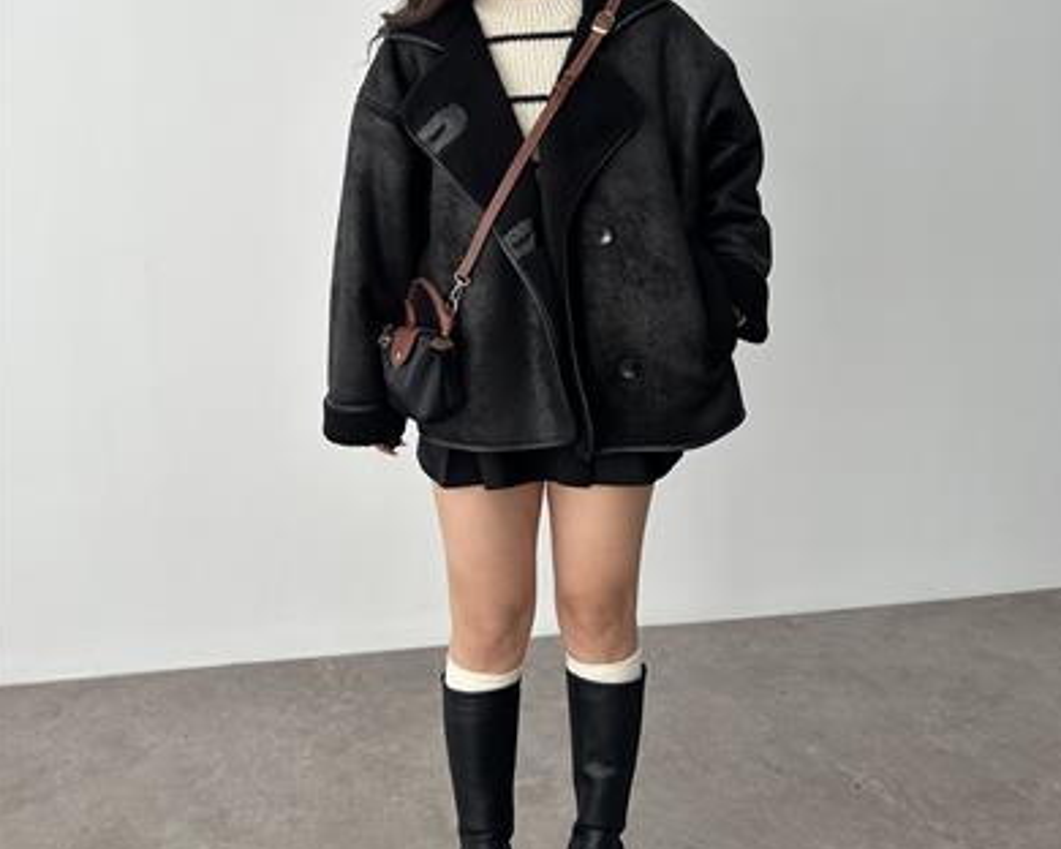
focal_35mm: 32
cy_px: 284
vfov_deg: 45.1
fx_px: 1005
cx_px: 536
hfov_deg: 55.7
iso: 80
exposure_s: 1/350
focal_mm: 6.86
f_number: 1.78
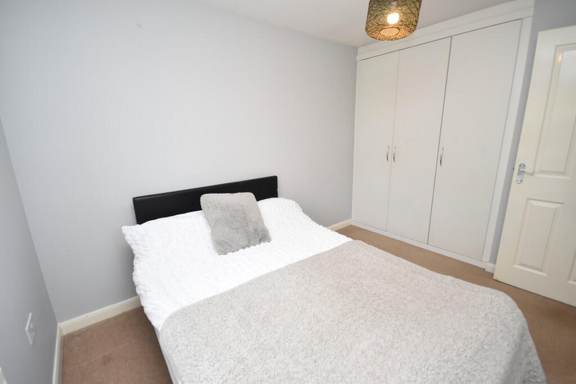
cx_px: 288
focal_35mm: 15
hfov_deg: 100.4
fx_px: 240
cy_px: 192
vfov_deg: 77.3
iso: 800
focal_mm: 10
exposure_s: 1/160
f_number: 4
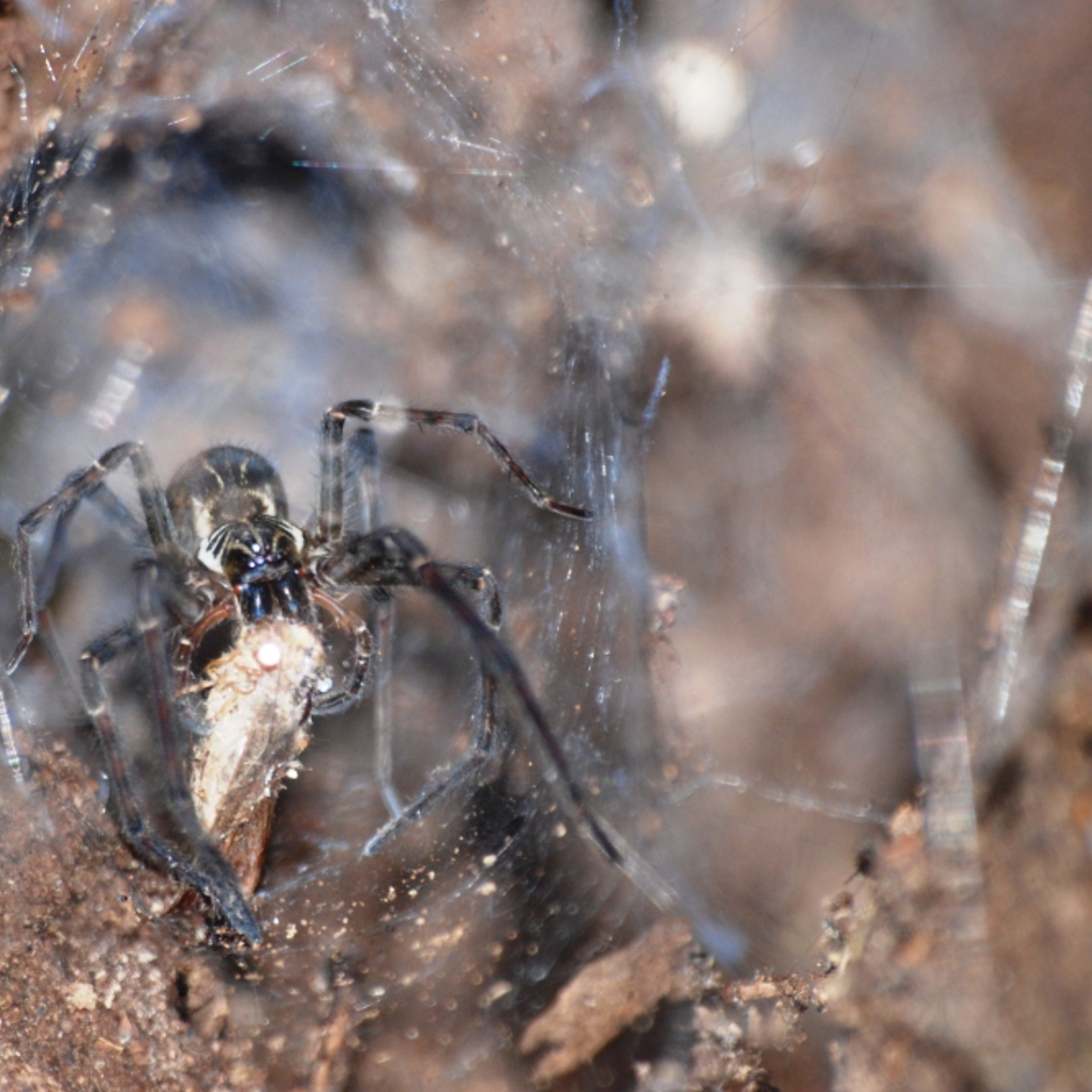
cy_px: 553
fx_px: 21022
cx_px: 330
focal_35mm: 589
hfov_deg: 3.0
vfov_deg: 3.0
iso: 400
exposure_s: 1/160
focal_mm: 300
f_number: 5.6
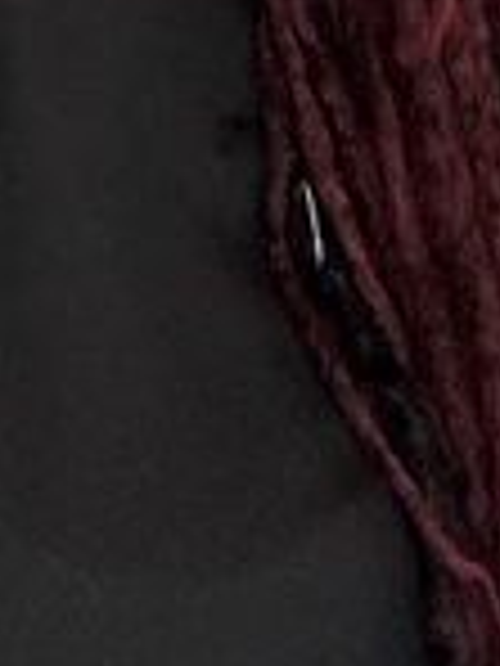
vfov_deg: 14.3
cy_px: -536
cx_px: 36
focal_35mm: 122
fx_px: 2350
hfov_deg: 12.0
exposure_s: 1/50
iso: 50
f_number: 1.9
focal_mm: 2.69
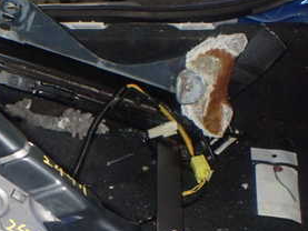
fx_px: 579
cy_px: 201
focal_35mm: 65
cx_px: -14
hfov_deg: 27.7
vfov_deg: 22.1
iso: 800
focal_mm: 5.4
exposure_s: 1/30
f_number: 6.3
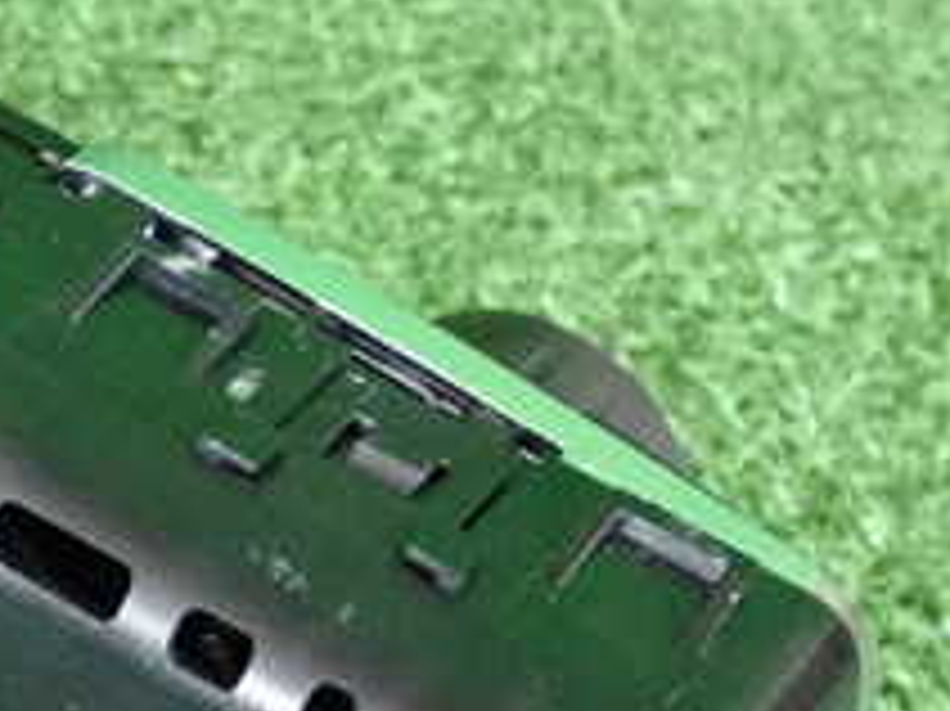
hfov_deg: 13.3
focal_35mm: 142
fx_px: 3895
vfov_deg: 10.4
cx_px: -356
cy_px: 392
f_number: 3.2
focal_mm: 9.01
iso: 2000
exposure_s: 1/125
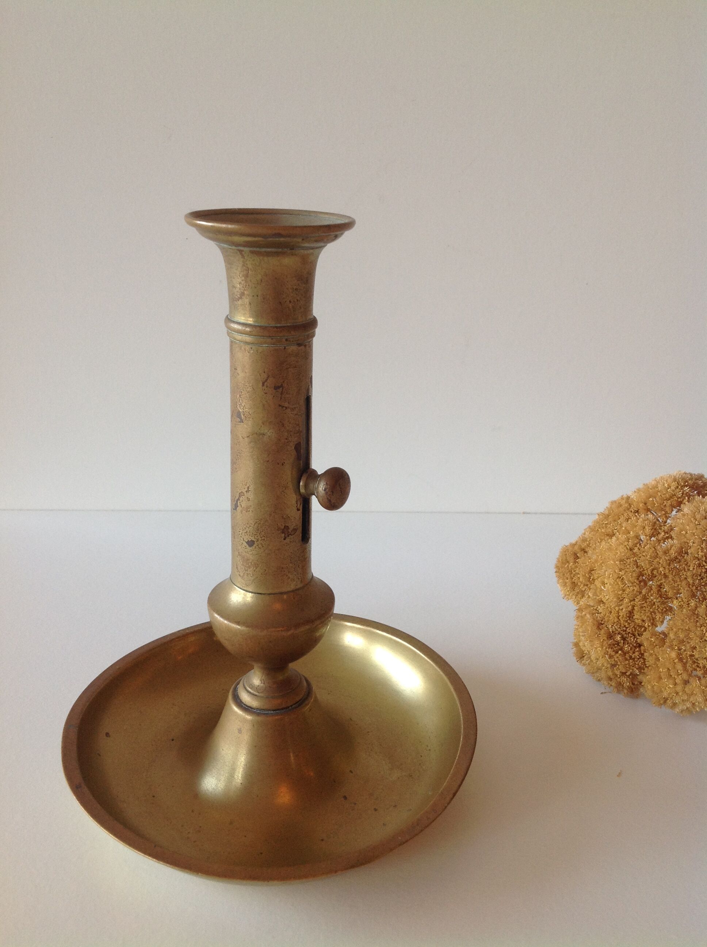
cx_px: 354
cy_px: 474
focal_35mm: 35
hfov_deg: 40.6
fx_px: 956
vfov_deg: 52.7
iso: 50
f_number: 2.4
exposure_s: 1/33
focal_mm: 4.28
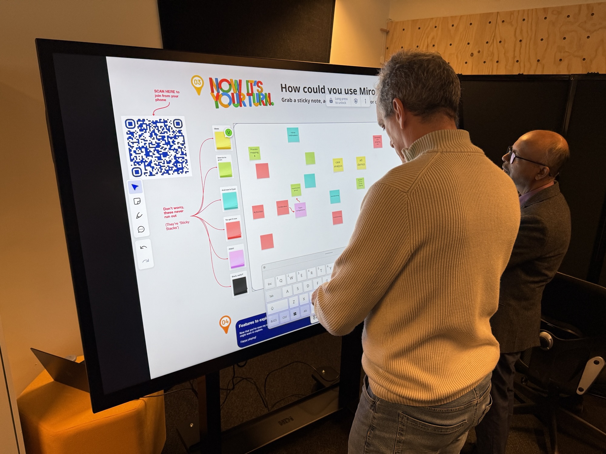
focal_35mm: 24
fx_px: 420
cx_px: 303
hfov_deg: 71.6
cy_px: 227
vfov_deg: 56.8
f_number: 1.78
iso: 125
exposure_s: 1/100
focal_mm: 6.76
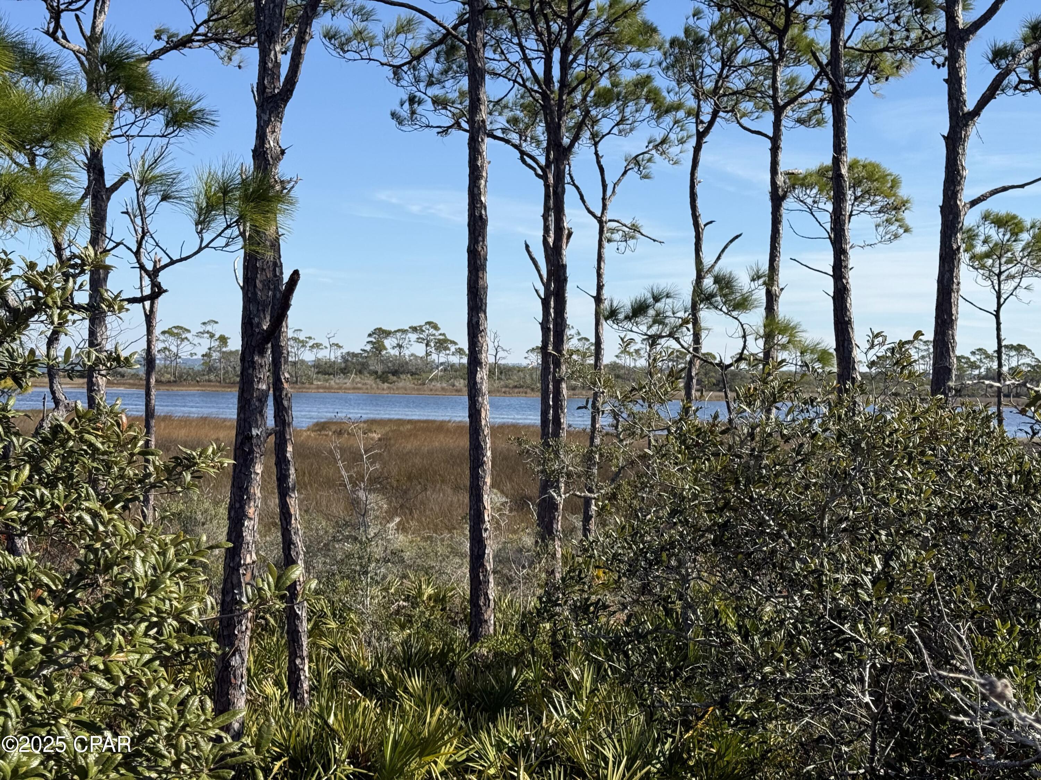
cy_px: 390
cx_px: 520
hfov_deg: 39.7
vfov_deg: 30.3
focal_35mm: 48
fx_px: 1443
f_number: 1.78
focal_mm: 6.76
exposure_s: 1/3891
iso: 64
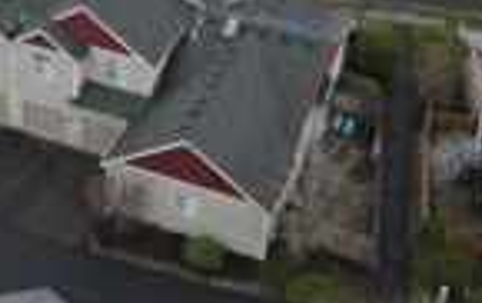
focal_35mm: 70
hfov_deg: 28.7
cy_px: -40
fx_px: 921
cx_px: 100
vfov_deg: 17.9
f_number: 2.8
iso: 100
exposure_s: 1/160
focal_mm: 4.5
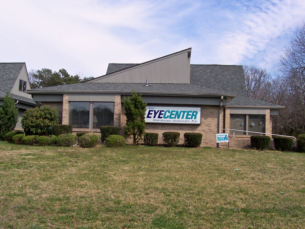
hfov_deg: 50.1
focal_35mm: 37
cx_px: 152
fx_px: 326
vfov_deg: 38.7
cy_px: 114
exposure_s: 1/750
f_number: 5.6
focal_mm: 5.6
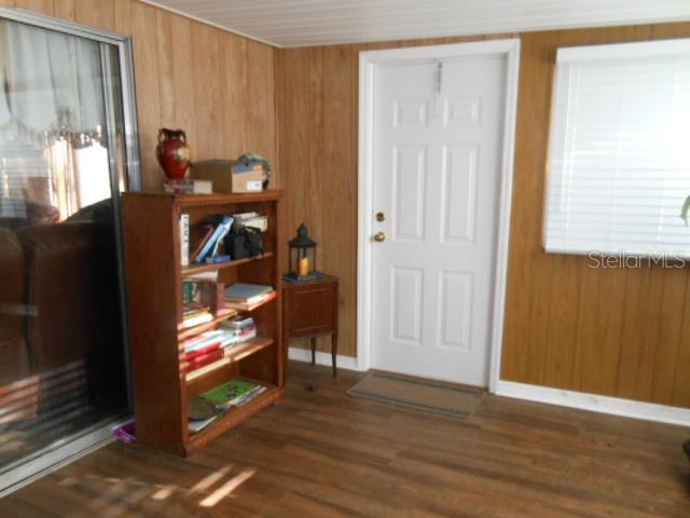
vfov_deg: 48.2
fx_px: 578
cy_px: 259
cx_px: 345
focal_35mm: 29
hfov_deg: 61.7
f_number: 3.3
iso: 400
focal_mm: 5.2
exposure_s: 1/30
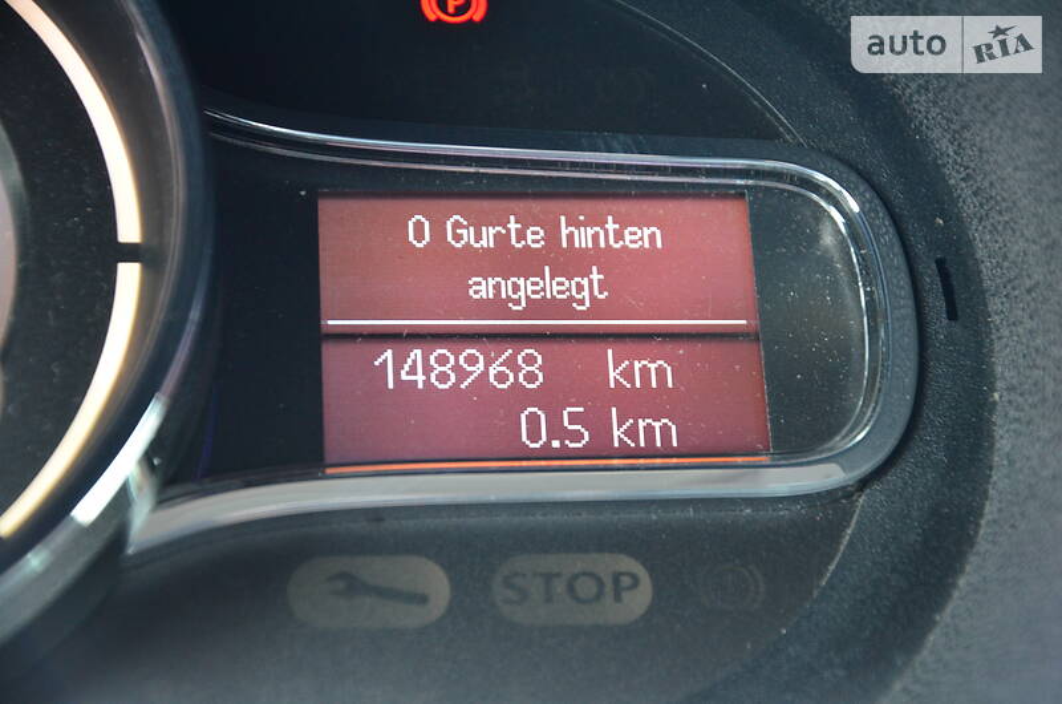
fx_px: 3533
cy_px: 352
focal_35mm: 120
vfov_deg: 11.4
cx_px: 531
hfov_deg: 17.1
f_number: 5.3
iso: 1600
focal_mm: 80
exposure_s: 1/10
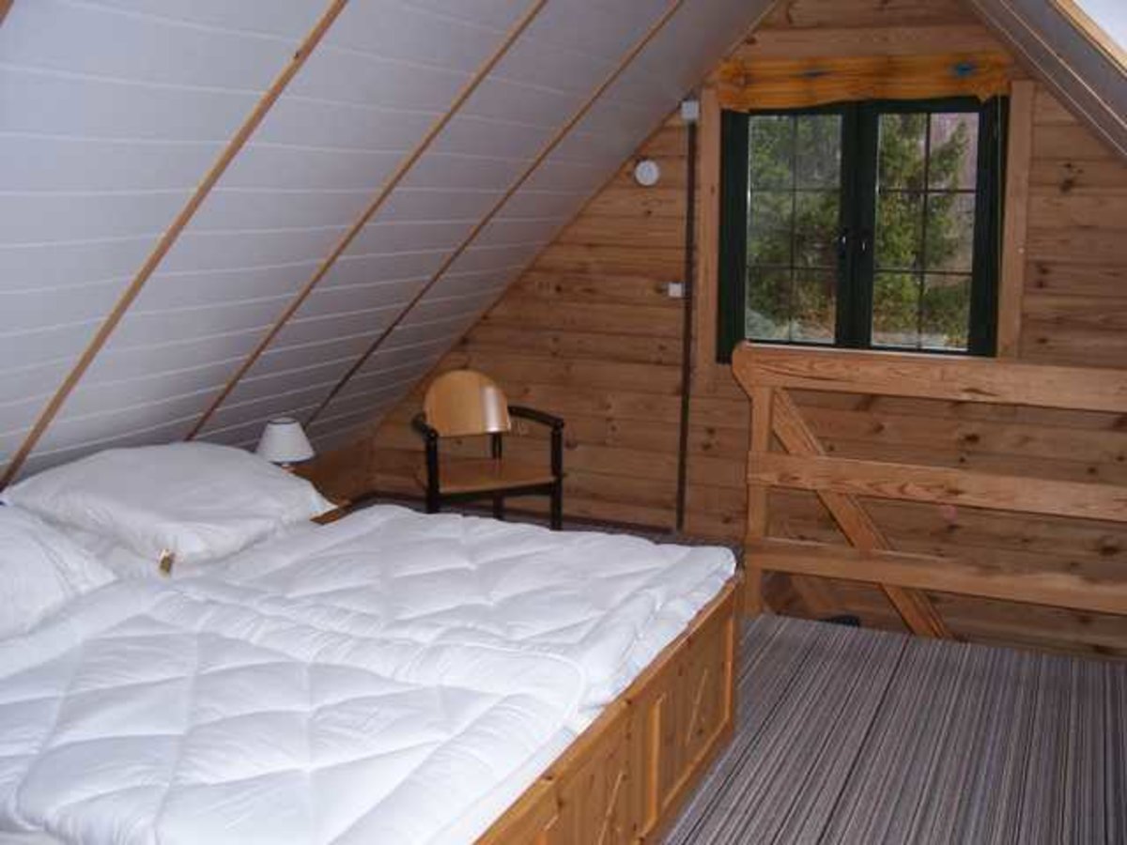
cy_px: 422
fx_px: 1107
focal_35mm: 34
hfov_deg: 54.0
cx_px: 564
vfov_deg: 41.8
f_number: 2.7
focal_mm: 5.6
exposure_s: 1/60
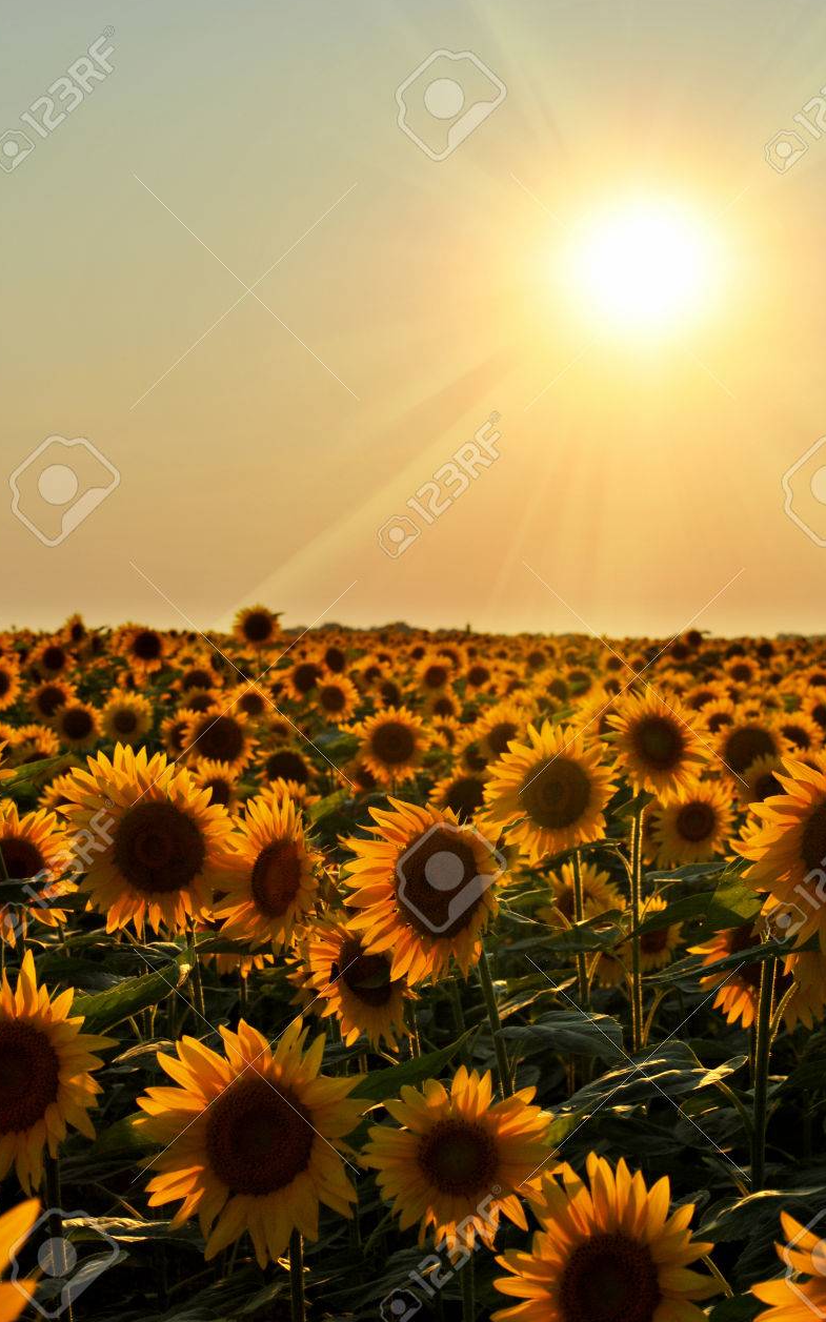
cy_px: 676
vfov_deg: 27.1
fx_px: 2739
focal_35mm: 76
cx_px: 409
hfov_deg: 17.1
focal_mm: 48
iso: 100
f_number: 11
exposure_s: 1/500
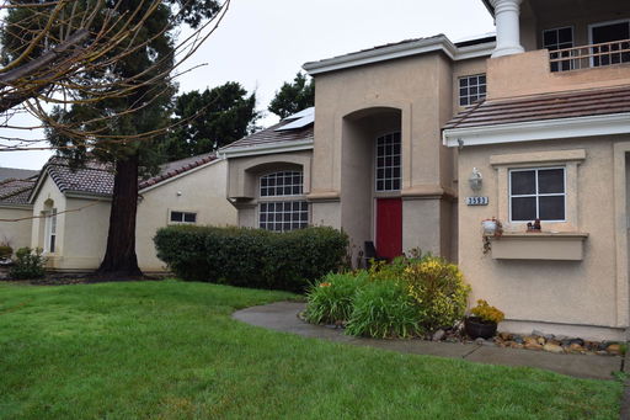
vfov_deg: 43.6
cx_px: 315
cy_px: 210
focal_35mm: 30
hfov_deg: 61.9
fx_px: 525
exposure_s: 1/125
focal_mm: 20
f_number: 5.6
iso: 125
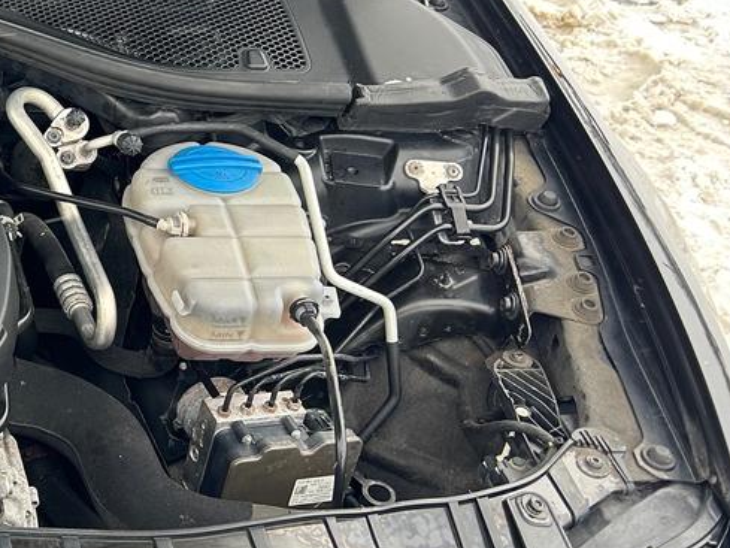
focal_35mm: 68
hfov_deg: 25.0
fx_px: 1434
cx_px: -203
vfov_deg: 21.4
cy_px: 131
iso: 40
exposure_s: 1/204
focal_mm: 5.7
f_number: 1.5
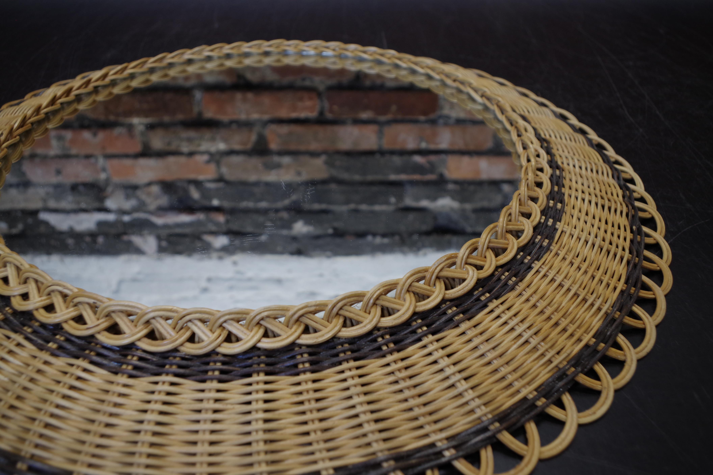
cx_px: 356
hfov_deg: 61.9
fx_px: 594
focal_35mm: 30
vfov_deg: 43.6
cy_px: 238
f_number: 5
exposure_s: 1/40
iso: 800
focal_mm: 20
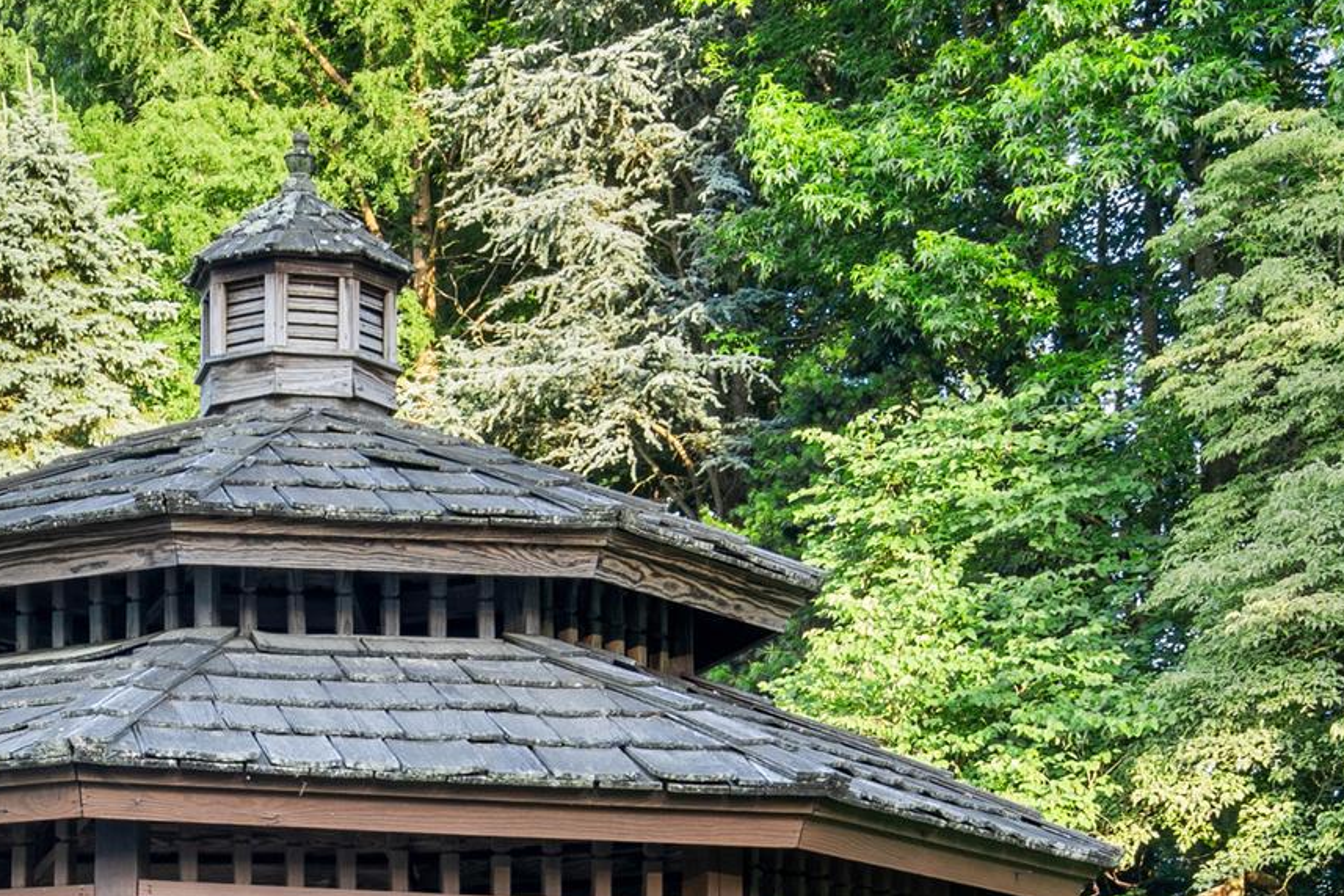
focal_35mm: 86
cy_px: 1054
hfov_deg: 23.4
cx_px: 309
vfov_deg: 15.4
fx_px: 3210
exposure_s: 1/50
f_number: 9
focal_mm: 24
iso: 250
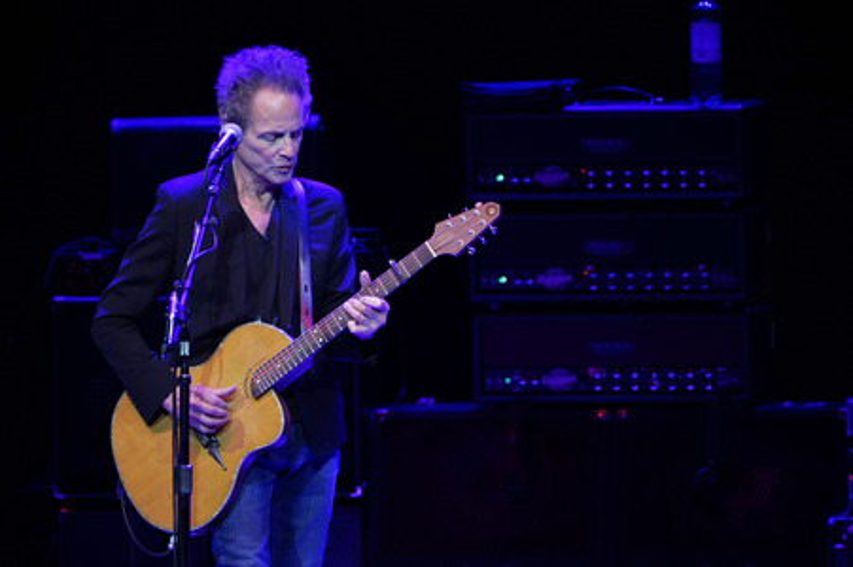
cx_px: 426
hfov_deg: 3.4
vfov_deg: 2.3
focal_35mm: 600
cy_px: 284
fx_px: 14206
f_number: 6.3
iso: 2000
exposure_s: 1/200
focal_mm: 600
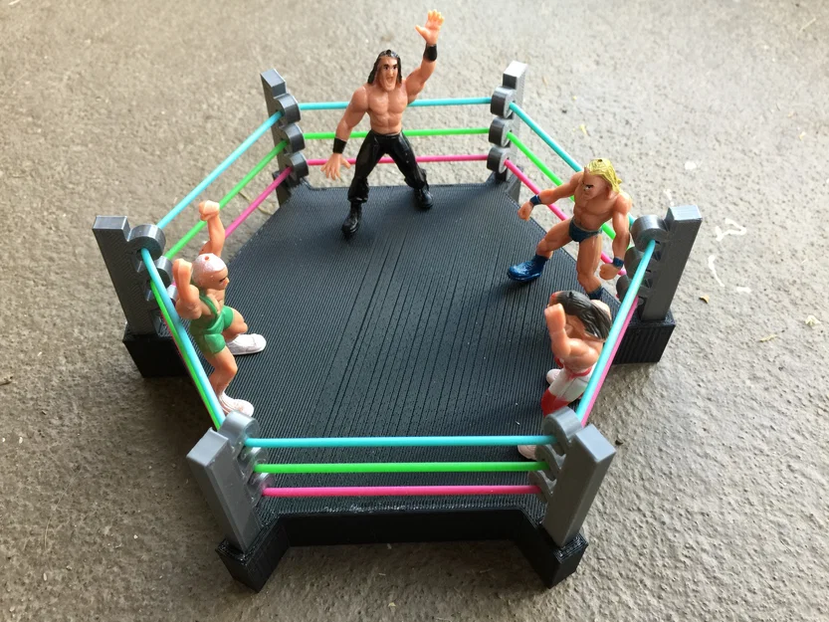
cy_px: 311
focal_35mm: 29
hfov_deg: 61.7
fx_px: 695
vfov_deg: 48.2
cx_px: 414
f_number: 2.2
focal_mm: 4.15
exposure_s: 1/40
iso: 32
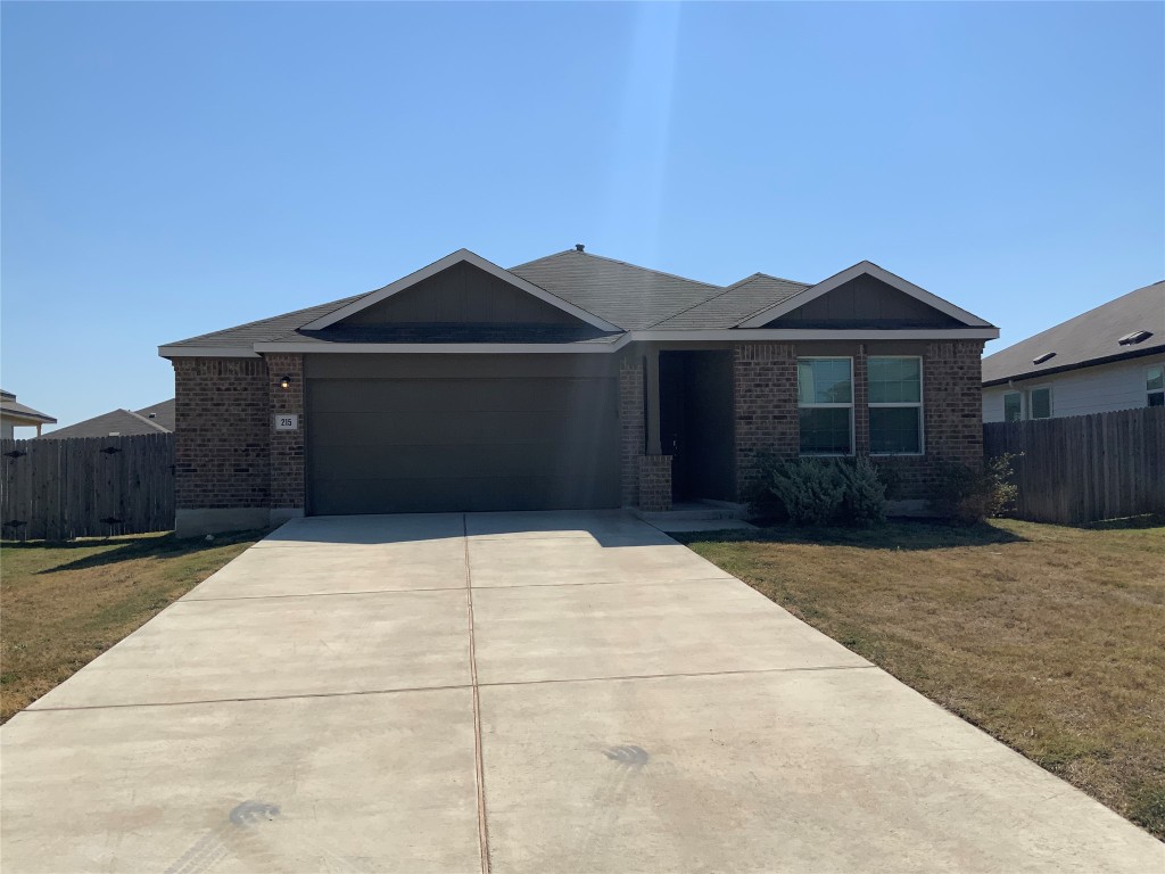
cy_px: 437
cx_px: 582
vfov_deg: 48.2
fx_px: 976
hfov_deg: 61.7
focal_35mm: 29
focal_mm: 3
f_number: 1.8
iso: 20
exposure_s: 1/4785
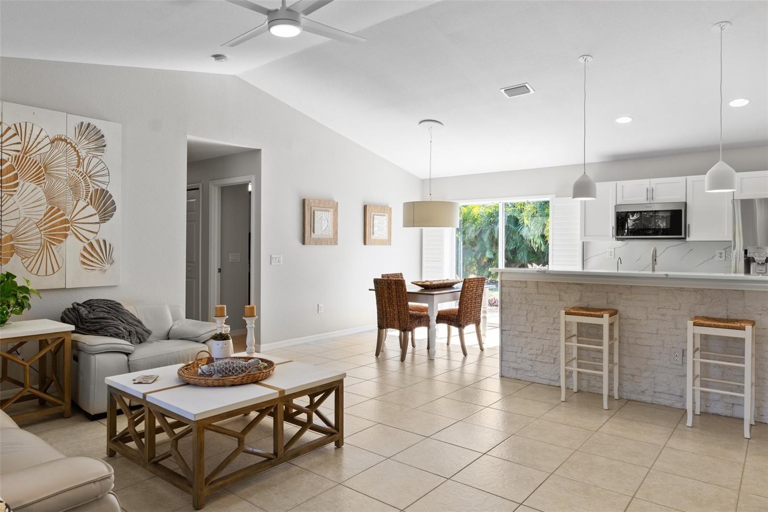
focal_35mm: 22
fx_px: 473
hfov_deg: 78.1
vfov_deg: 56.8
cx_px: 384
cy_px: 256
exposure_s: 1/5
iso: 100
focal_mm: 14.8
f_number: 9
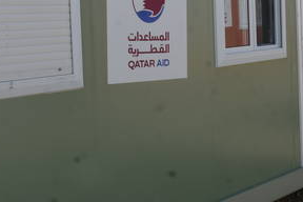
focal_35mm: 94
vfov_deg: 14.5
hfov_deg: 20.7
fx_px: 791
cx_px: 329
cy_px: 45
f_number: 13
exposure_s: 1/640
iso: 640
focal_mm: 24
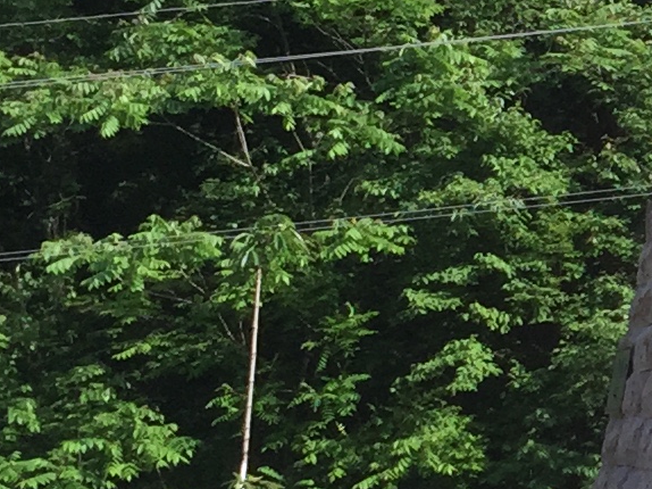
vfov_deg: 9.0
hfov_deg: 11.1
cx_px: 1217
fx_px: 3107
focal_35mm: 165
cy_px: 124
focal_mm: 4.15
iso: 32
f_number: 2.2
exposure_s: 1/879
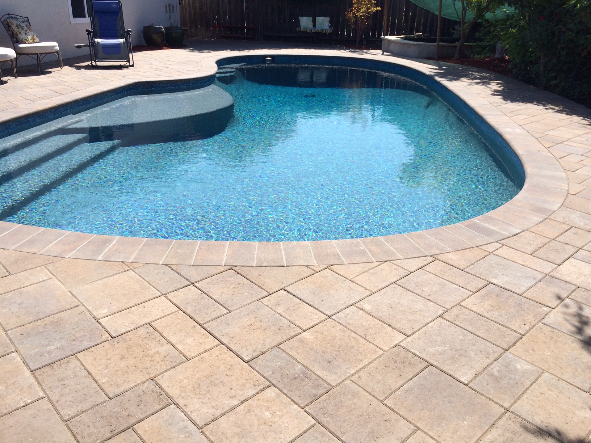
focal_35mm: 30
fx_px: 512
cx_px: 296
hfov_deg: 60.0
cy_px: 222
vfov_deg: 46.8
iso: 32
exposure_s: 1/2053
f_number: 2.2
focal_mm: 4.12
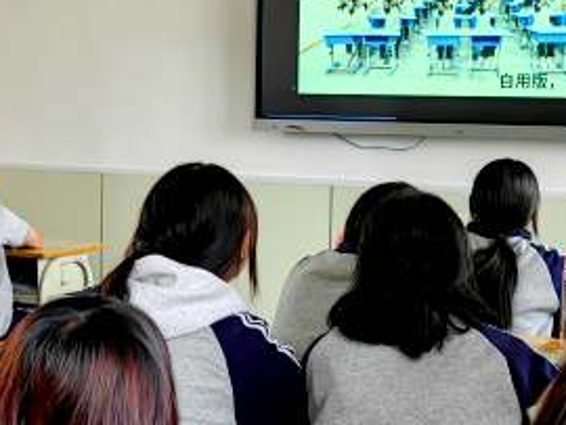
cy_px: 222
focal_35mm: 100
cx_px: 86
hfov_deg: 19.4
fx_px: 1637
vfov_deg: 14.8
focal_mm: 5.54
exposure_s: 1/50
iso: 100
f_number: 1.8
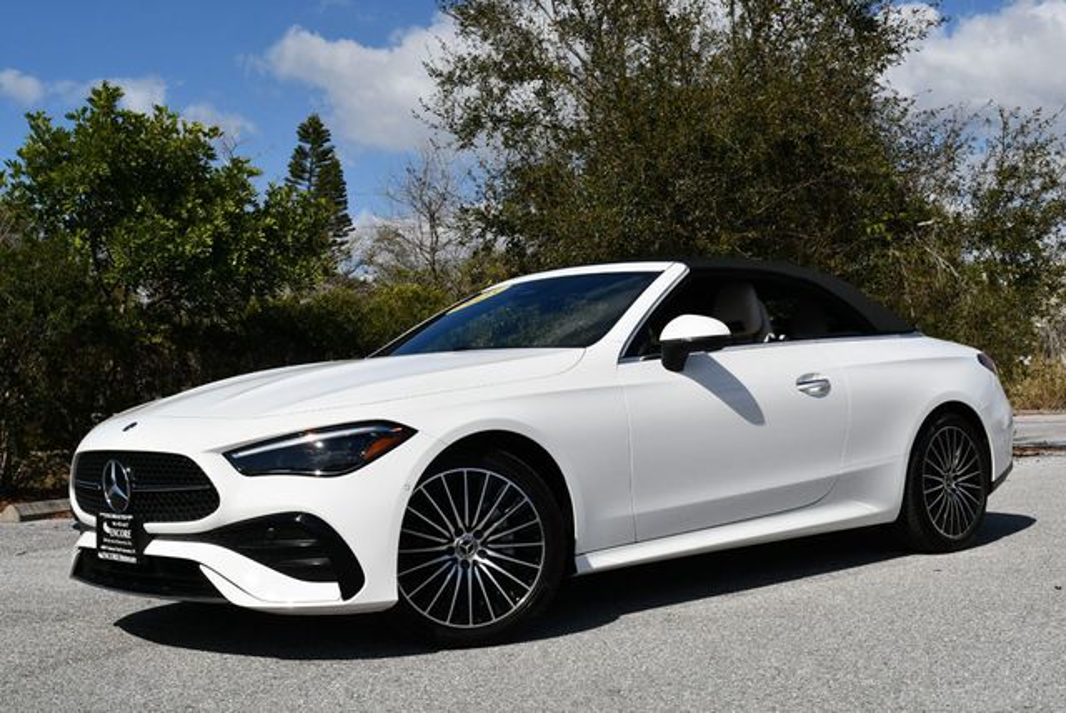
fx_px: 1423
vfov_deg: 28.1
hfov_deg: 41.1
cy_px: 356
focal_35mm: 48
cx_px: 533
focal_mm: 24
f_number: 10
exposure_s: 1/400
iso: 100
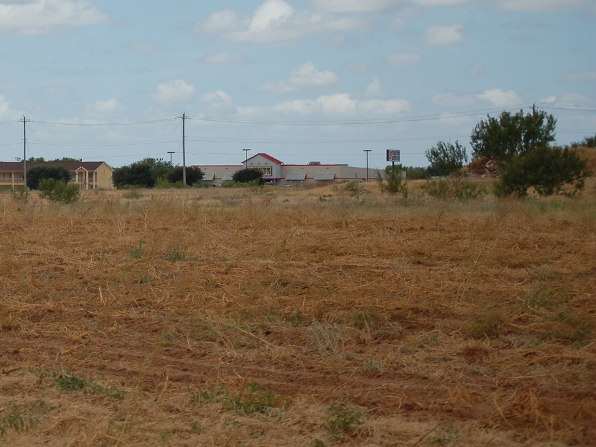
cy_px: 159
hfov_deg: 13.9
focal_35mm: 141
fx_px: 2425
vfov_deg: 10.5
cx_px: 70
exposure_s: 1/2000
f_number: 4
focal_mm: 55
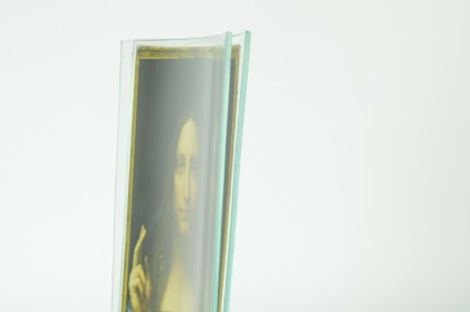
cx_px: 190
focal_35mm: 108
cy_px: 295
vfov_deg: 12.5
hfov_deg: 18.9
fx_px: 1408
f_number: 6.3
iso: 100
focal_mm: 34
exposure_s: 1/125
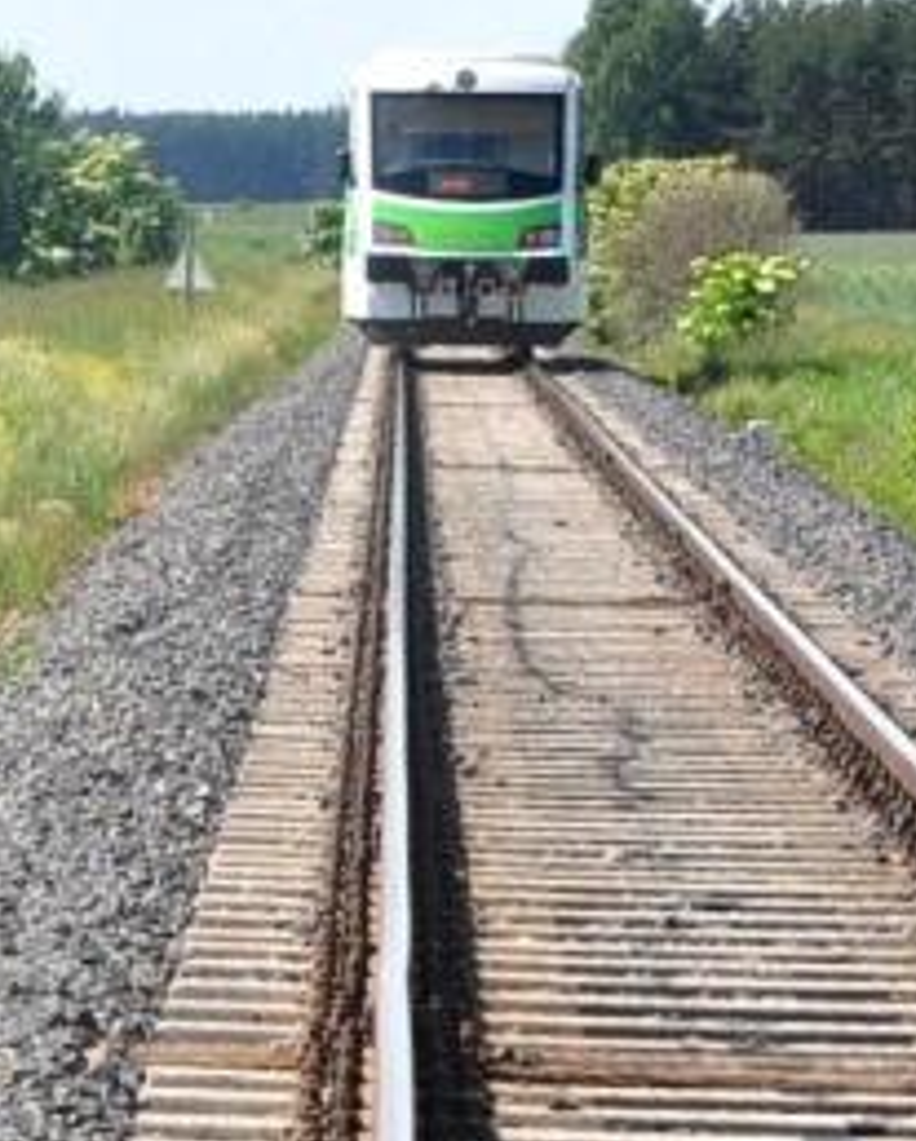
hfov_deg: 6.8
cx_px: -549
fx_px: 7544
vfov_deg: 8.5
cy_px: -575
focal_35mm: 223
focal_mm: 32
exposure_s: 1/320
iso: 200
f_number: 10
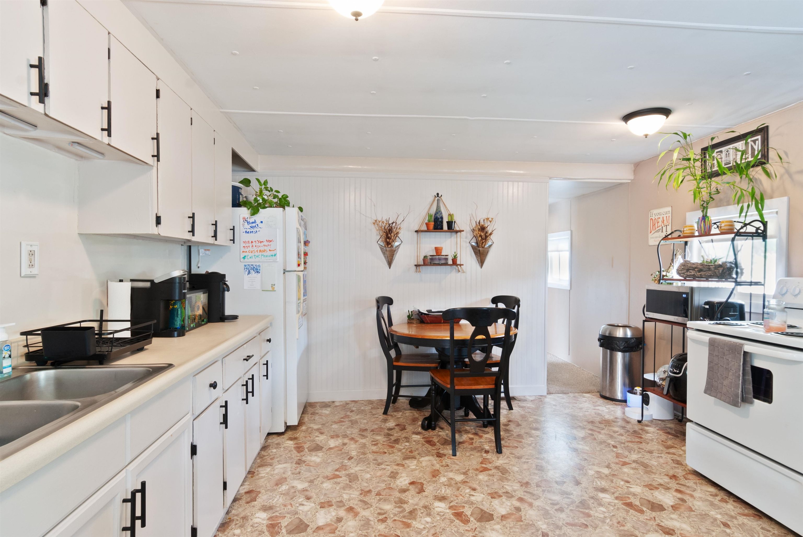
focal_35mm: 18
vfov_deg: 67.5
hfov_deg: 89.9
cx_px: 402
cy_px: 268
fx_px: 402
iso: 200
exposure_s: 3
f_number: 9
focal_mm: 12
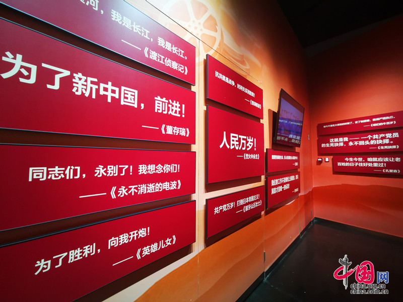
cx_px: 202
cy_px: 151
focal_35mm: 17
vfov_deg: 74.7
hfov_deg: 91.0
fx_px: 198
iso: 160
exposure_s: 1/33.3
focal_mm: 2.26
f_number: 2.2
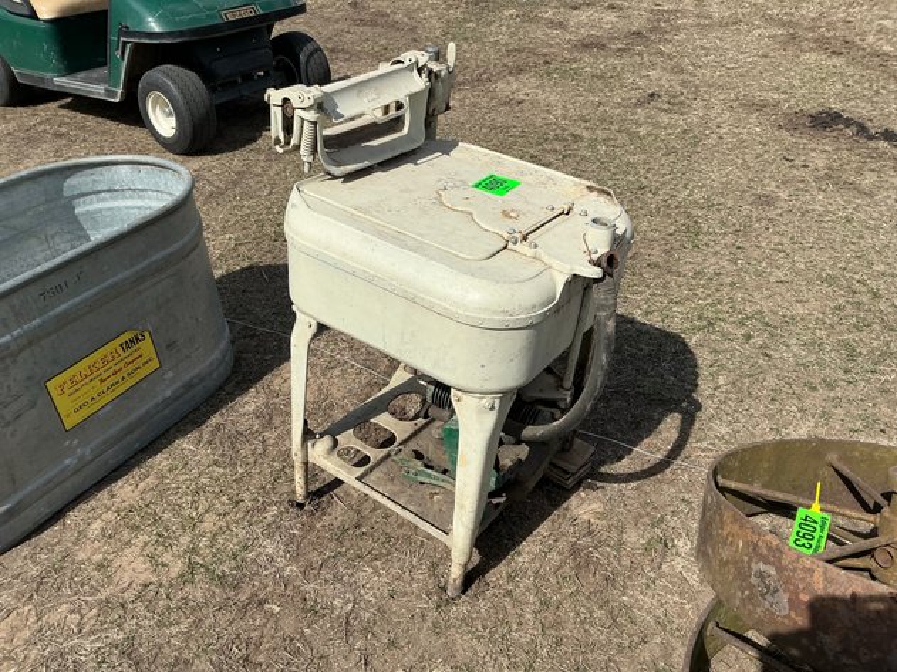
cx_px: 448
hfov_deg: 63.5
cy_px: 336
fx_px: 725
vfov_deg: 49.7
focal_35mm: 28
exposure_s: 1/2538
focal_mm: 3
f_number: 1.8
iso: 25
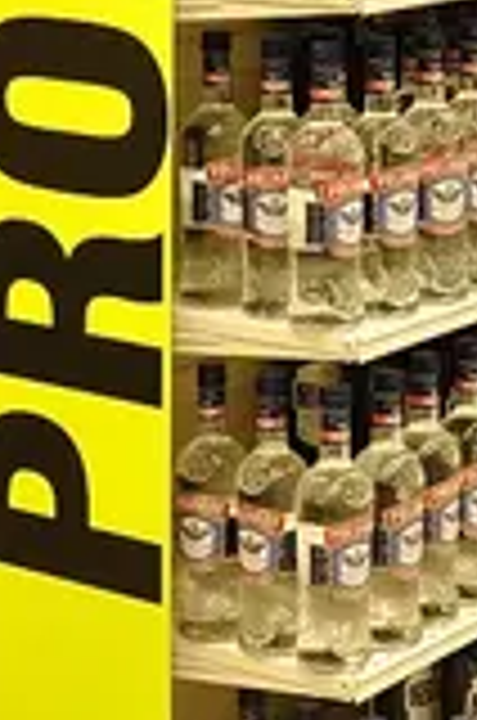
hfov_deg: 10.3
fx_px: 2615
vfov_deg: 15.4
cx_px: 508
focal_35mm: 131
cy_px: -20
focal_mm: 30
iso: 640
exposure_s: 1/50
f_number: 7.1
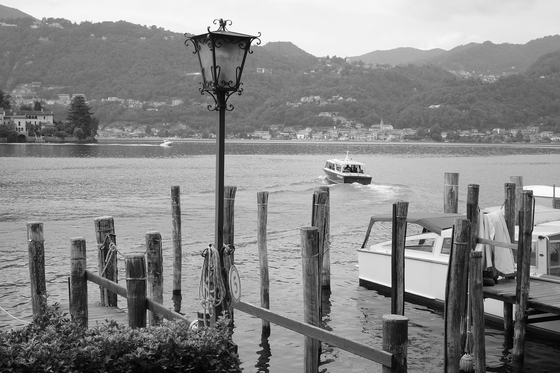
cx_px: 280
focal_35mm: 50
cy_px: 186
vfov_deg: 27.0
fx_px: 778
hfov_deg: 39.6
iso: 500
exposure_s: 1/1000
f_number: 5.6
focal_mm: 18.3
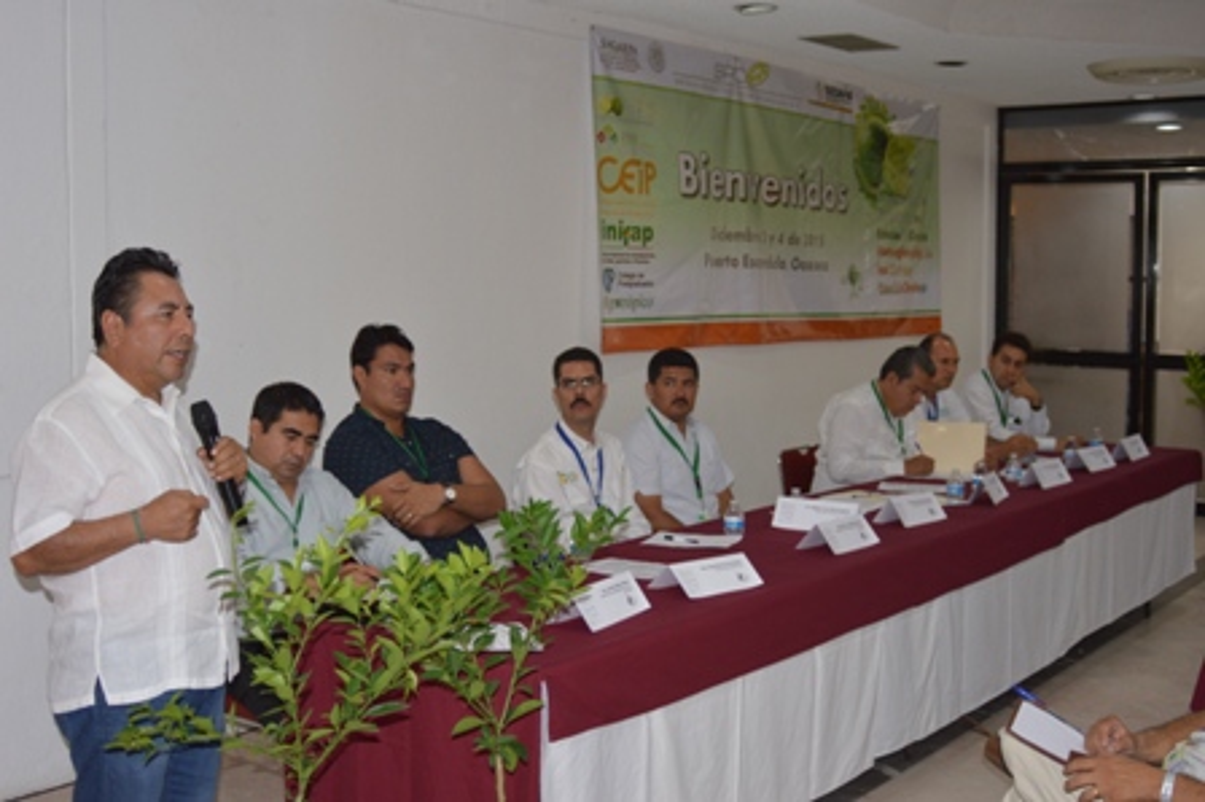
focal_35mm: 42
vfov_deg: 31.8
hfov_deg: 46.4
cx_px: 602
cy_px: 401
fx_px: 1405
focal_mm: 28
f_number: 3.3
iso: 500
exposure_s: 1/60
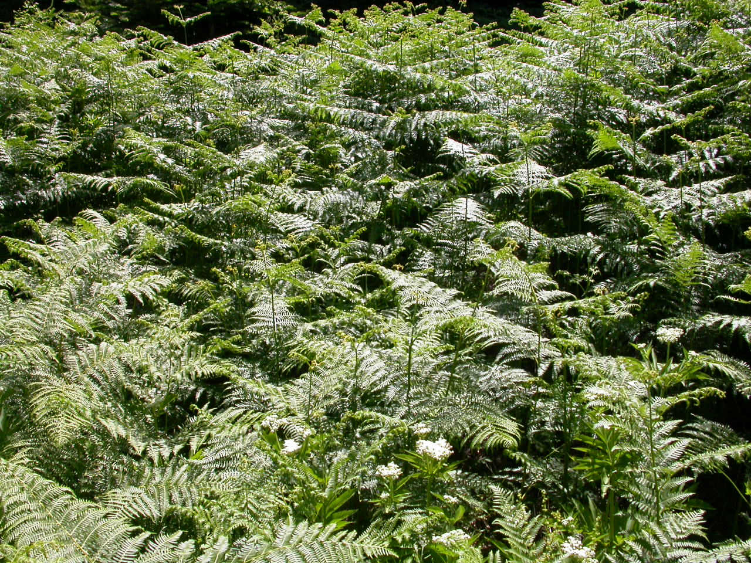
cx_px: 376
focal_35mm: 38
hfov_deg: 49.0
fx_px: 824
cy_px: 282
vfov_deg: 37.7
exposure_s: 1/169
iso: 100
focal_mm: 7.85
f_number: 7.5
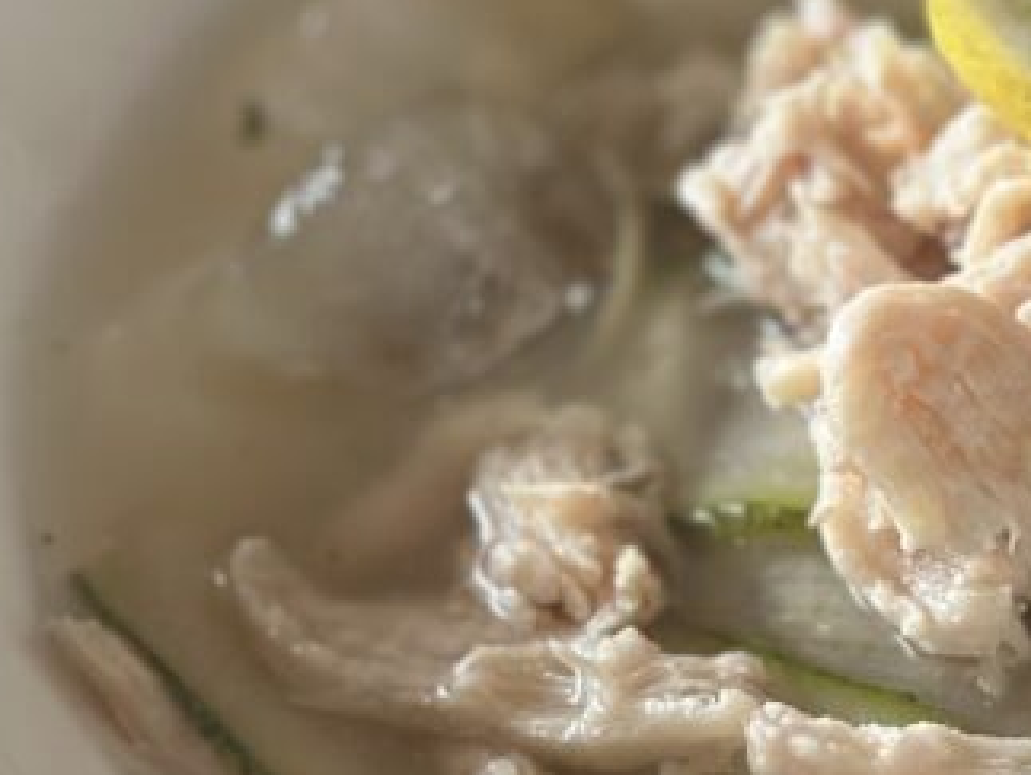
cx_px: 1072
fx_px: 4532
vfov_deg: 9.8
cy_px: 242
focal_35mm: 152
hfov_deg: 12.8
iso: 200
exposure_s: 1/60
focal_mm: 6.86
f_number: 1.78
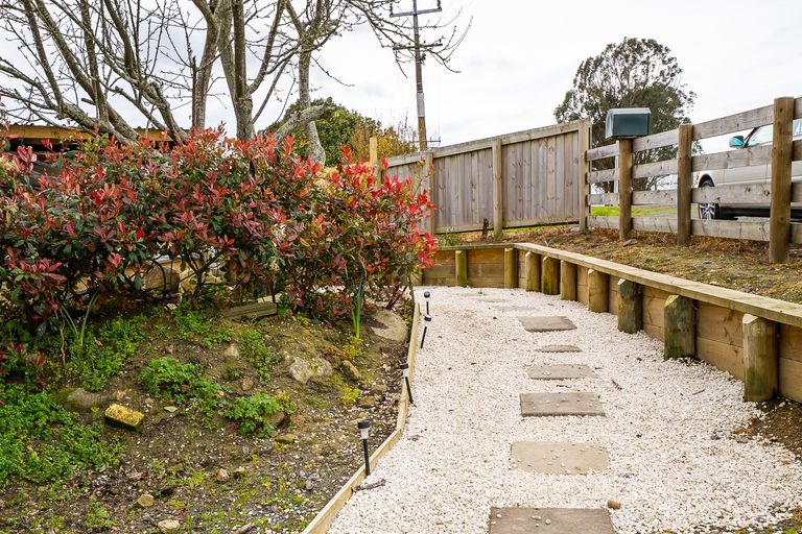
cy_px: 267
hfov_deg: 61.9
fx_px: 668
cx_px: 401
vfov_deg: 43.6
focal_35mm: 30
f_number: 7.1
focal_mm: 20
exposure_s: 1/250
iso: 100
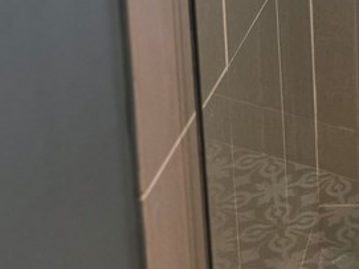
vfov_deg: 15.0
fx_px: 902
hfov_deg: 19.5
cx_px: 544
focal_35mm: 87
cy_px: -196
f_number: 1.7
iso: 250
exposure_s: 1/120
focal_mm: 6.3
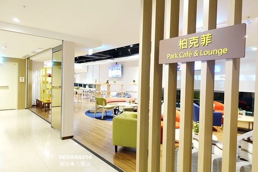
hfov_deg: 73.8
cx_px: 129
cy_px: 86
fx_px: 172
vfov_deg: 53.1
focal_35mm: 24
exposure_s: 1/20
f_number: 2.5
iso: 800
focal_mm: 8.8
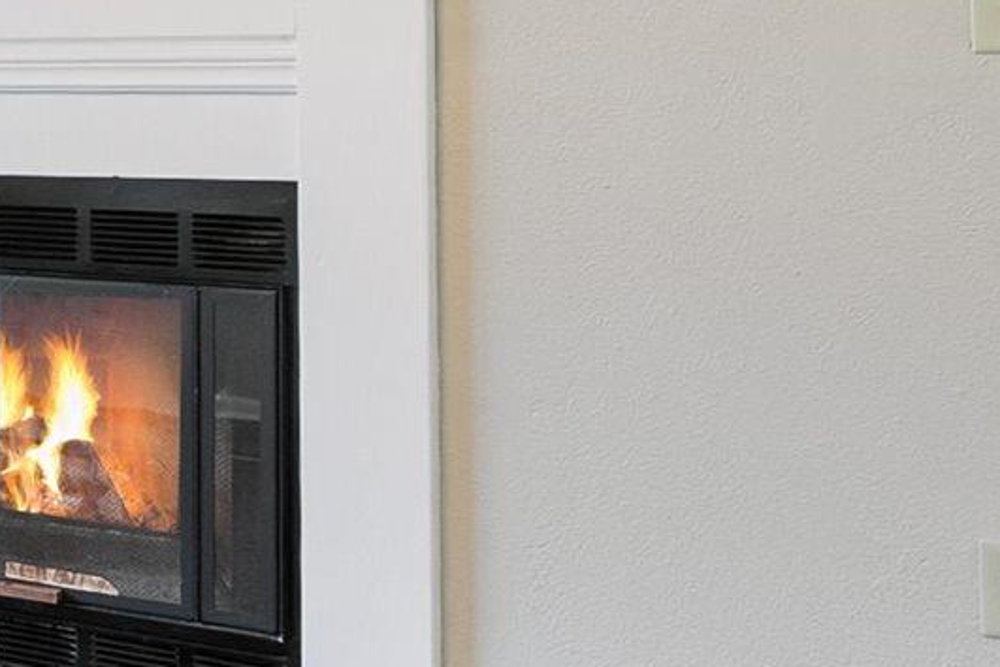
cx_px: -821
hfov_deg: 18.9
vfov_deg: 16.6
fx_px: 2250
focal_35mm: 81
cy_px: 42
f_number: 9
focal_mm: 14
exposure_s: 1/4
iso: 200
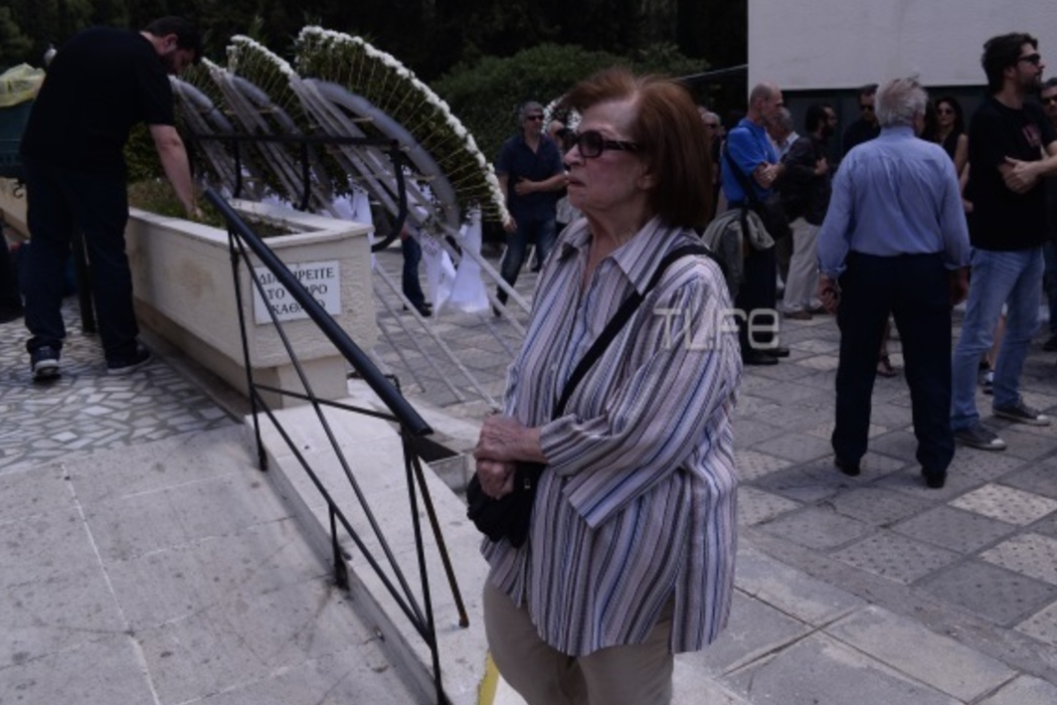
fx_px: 1028
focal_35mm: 35
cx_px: 592
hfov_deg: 54.3
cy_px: 325
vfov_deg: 37.8
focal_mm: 31
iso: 200
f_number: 8
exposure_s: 1/500
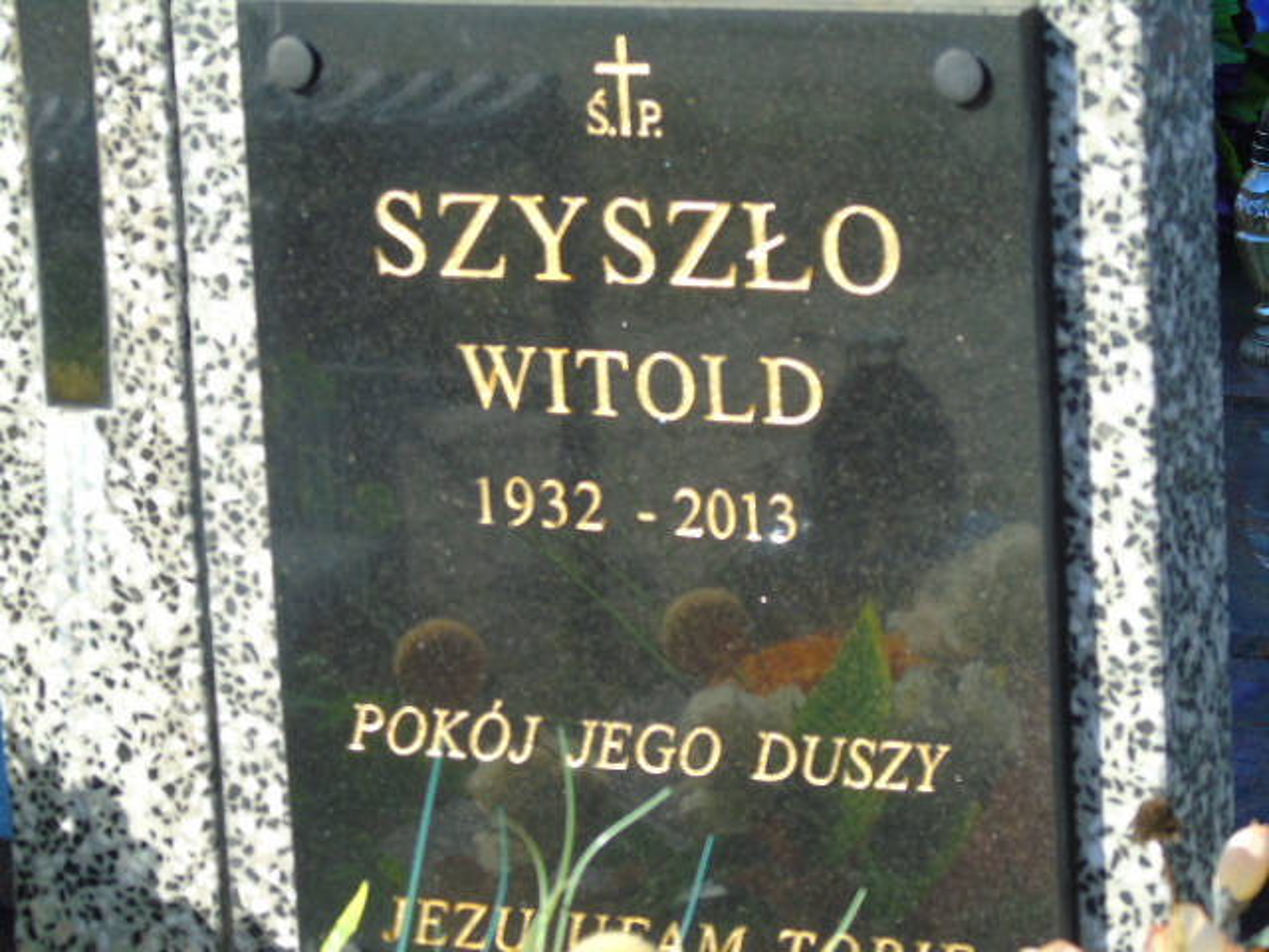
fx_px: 6819
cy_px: 476
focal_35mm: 186
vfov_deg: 8.0
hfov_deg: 10.6
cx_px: 634
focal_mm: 33
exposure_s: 1/200
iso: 80
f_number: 5
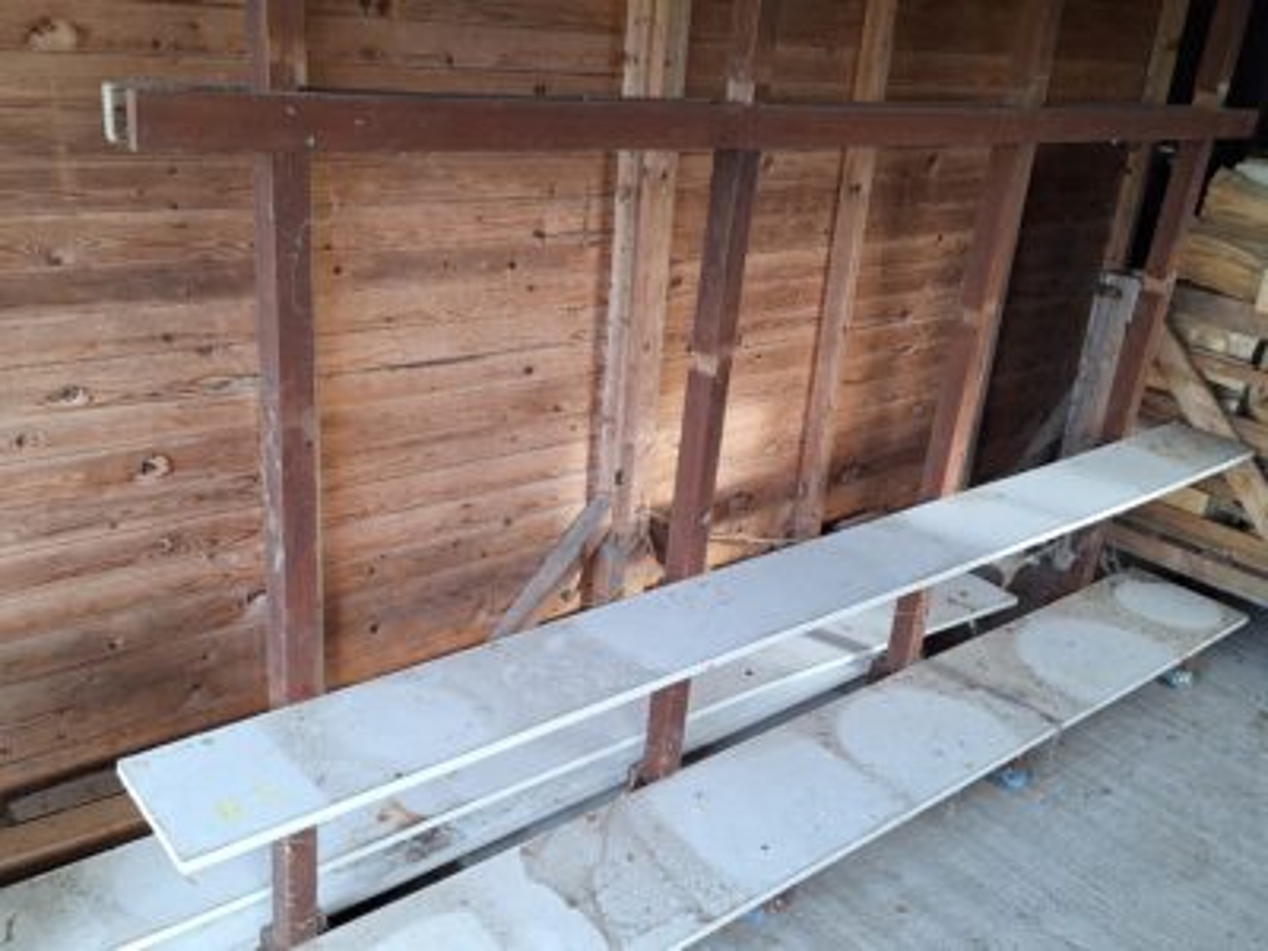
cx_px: 634
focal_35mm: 23
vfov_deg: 58.9
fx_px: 843
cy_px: 476
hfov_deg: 73.9
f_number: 1.8
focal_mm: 5.54
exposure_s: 1/100
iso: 80
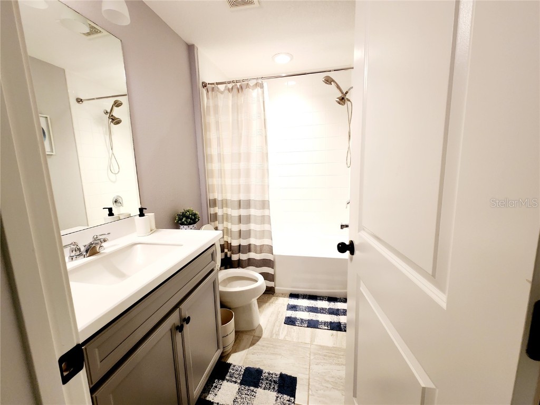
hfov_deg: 106.2
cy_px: 202
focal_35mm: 13
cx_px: 270
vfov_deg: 89.9
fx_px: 203
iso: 200
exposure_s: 1/60
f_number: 2.2
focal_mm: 2.2
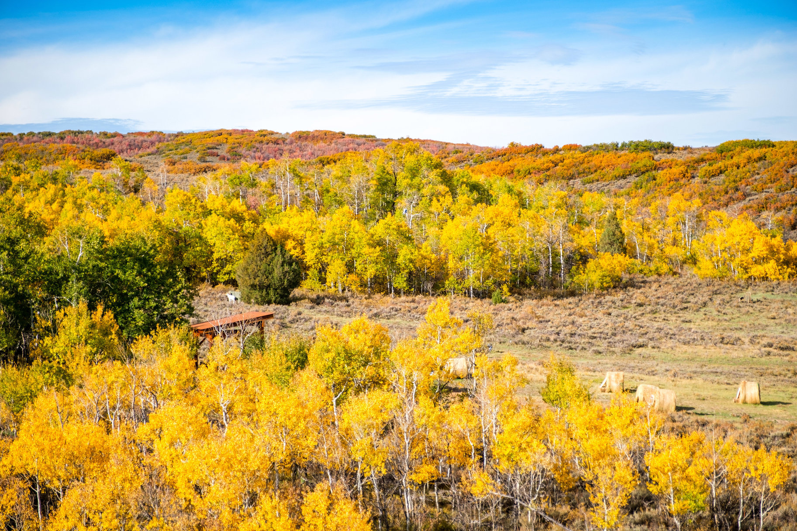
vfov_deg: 16.5
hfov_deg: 24.5
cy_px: 266
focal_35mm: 83
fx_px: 1838
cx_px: 398
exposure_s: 1/2000
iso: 200
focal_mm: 55
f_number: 2.8
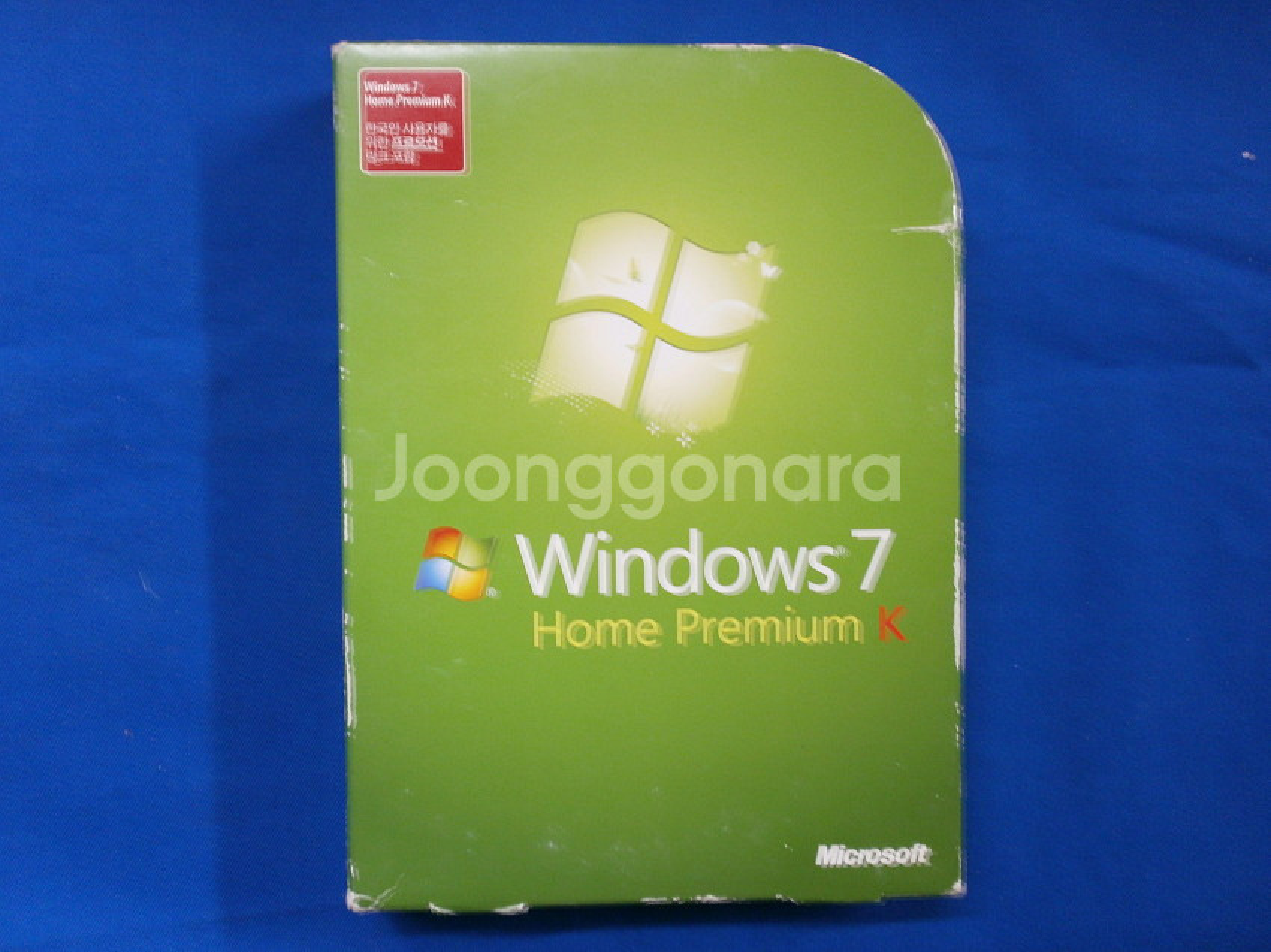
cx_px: 636
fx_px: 1175
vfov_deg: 44.1
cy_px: 476
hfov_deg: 56.8
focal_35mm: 32
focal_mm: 5.8
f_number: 3.1
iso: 125
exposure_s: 1/5
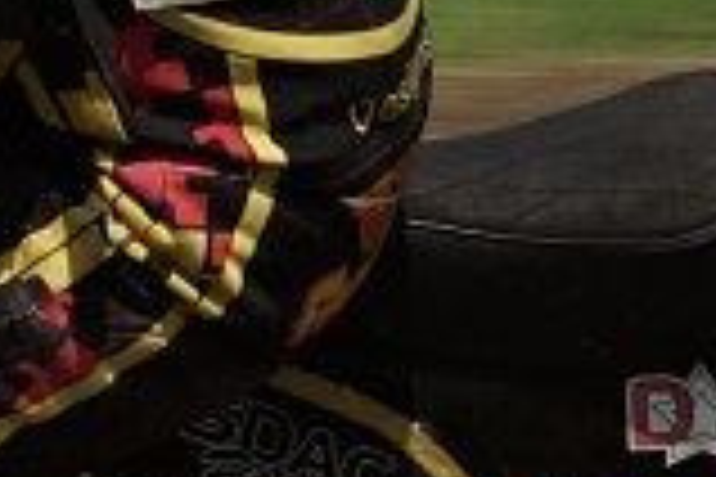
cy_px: 256
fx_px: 27047
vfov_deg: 1.0
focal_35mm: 1360
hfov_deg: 1.5
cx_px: 221
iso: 160
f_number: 14
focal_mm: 120
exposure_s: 1/320
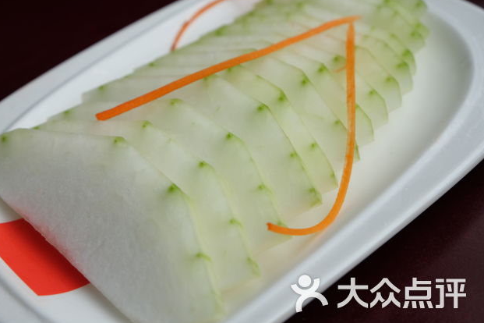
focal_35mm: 53
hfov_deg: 37.5
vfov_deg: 25.5
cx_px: 214
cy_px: 152
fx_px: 712
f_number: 5
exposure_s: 1/350
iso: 200
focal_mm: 31.5
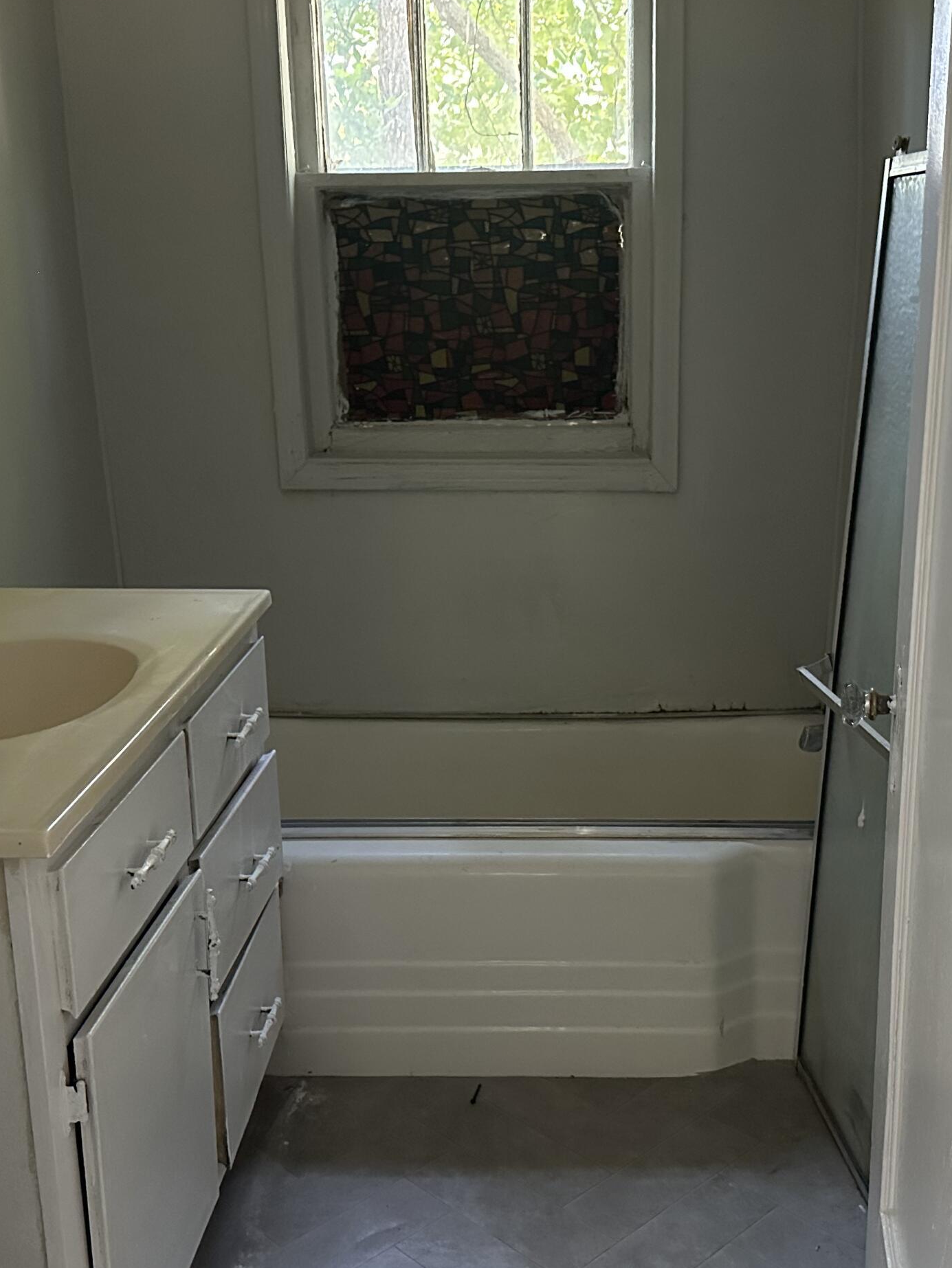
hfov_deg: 36.7
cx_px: 554
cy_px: 686
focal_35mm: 39
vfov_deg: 47.8
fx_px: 1430
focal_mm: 6.86
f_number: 1.78
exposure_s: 1/60
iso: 800
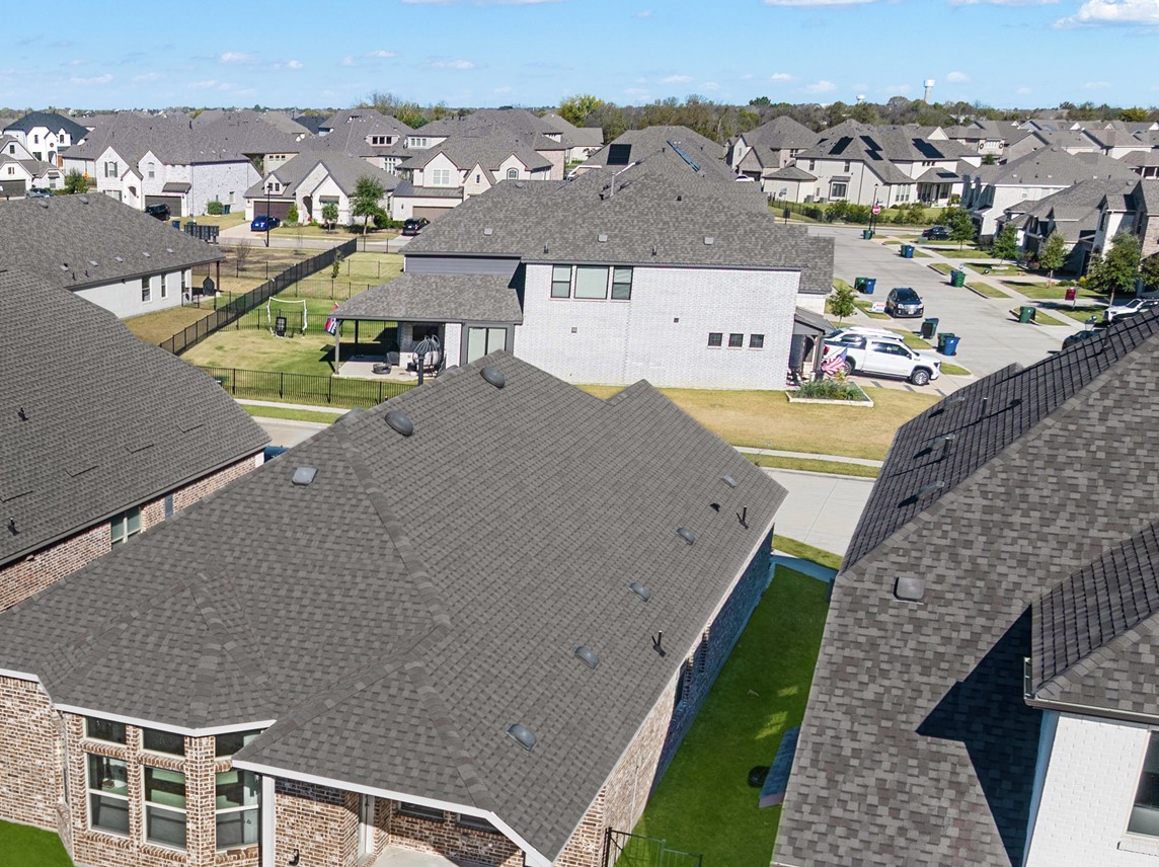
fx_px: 1439
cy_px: 755
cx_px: 237
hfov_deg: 42.0
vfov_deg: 32.2
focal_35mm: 43
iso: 110
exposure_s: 1/2500
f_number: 2.8
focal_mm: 12.29
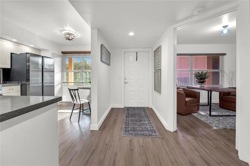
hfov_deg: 104.3
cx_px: 125
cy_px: 83
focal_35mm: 14
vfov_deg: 81.1
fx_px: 97
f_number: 8
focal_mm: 14
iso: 800
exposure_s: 1/60
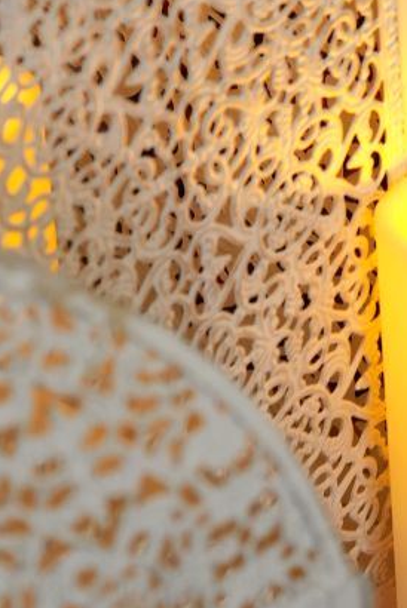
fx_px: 7889
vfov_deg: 4.4
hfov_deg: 2.9
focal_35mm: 466
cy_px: -497
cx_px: 1018
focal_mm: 85
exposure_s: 1/30
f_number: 4.5
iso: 1000
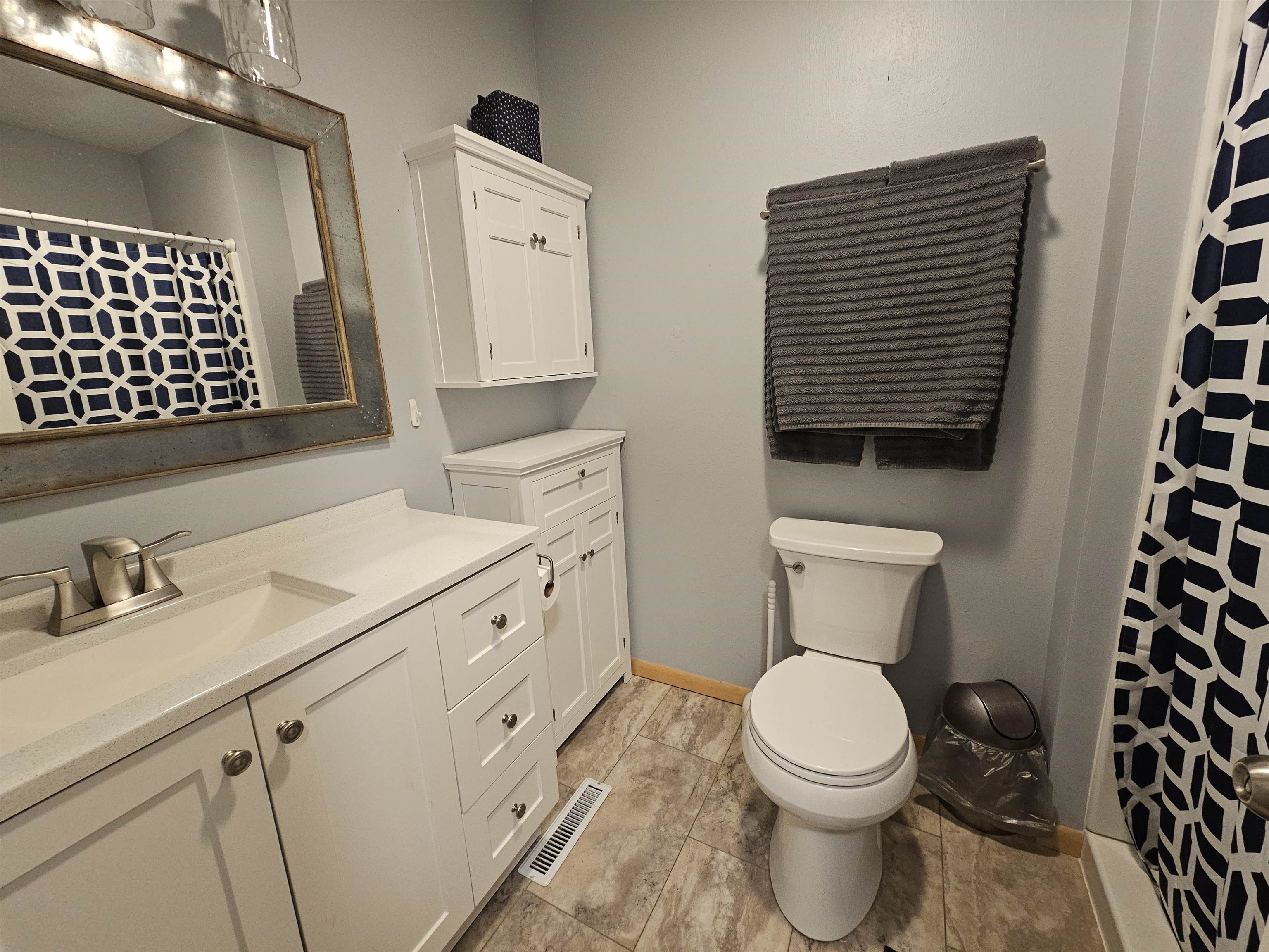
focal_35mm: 13
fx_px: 477
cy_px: 476
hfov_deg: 106.2
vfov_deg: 89.9
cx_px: 634
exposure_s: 1/60
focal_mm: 2.2
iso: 400
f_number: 2.2
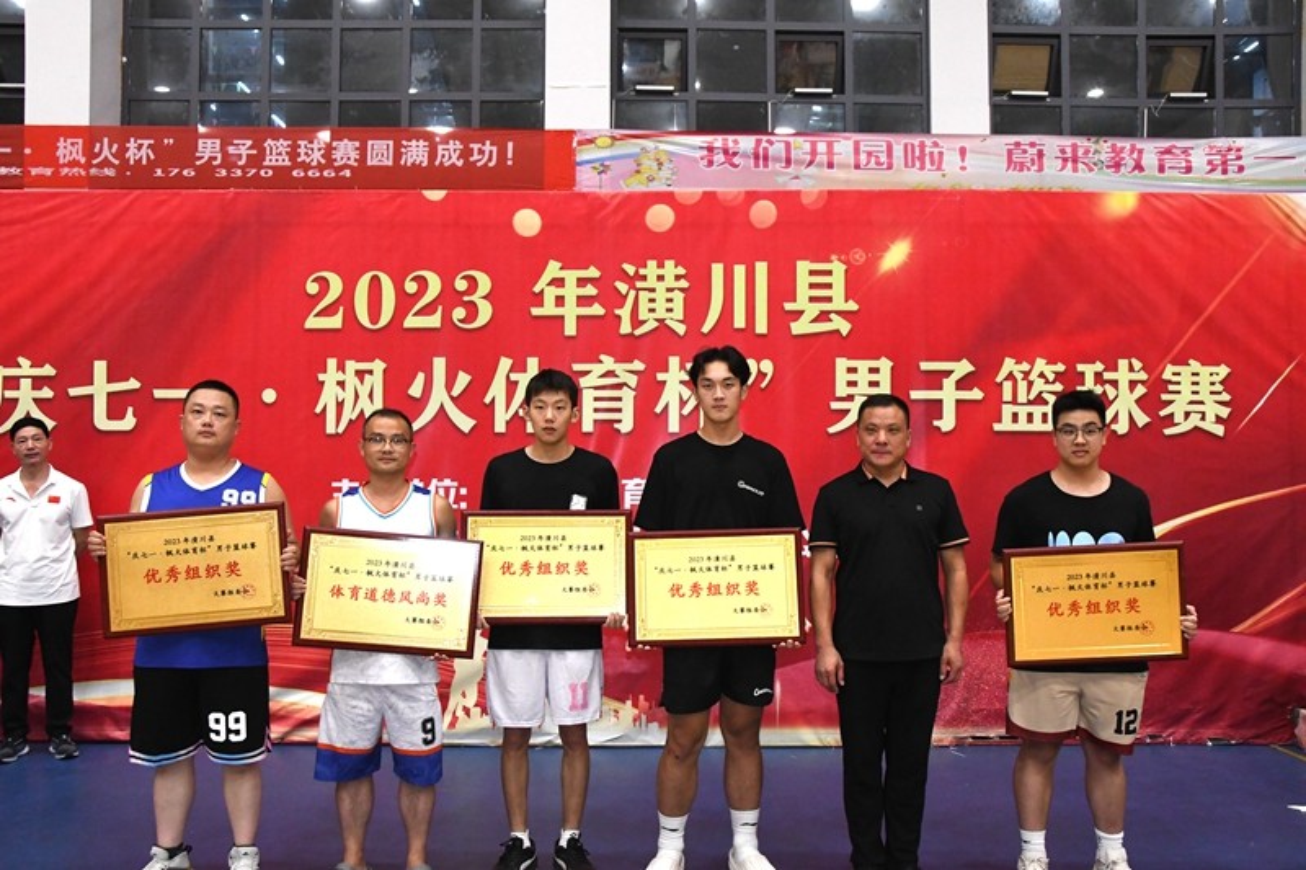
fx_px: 1197
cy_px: 435
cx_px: 653
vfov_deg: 40.0
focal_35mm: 33
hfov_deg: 57.2
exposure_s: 1/125
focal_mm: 22
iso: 4000
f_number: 7.1
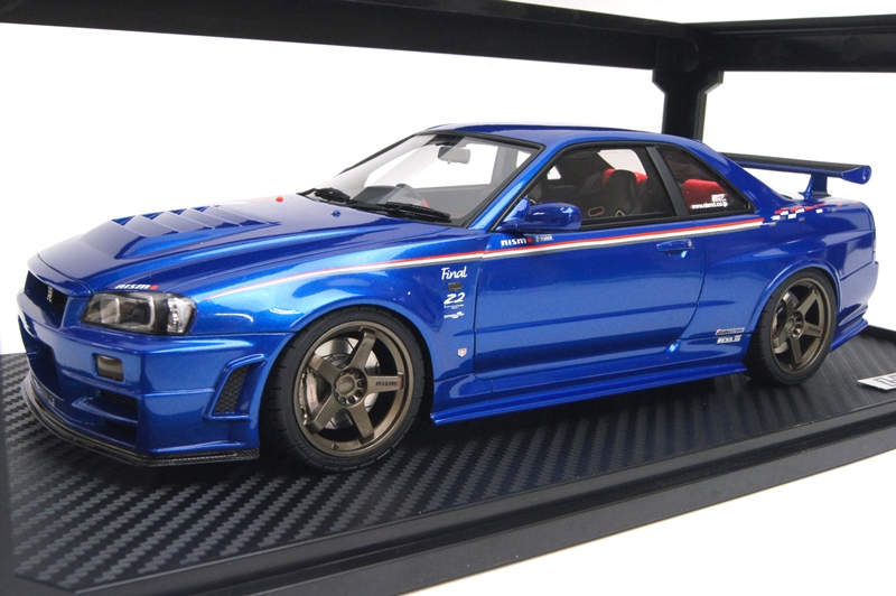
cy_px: 298
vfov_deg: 34.2
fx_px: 970
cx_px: 448
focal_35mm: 39
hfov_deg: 49.6
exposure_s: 1/8
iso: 1600
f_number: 22
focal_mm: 26
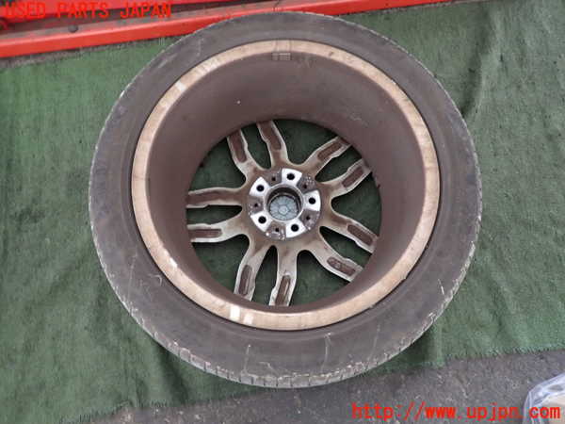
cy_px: 212
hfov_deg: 69.4
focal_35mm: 25
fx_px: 408
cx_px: 282
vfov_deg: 54.9
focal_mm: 4.5
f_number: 2
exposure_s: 1/30
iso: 250
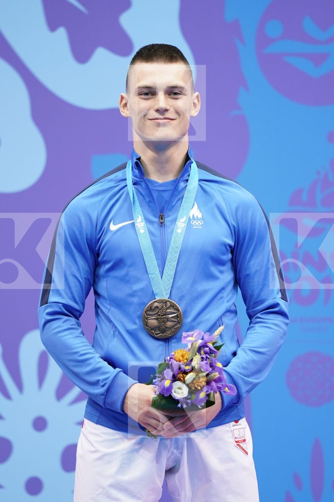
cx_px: 167
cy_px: 251
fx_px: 8349
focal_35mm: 600
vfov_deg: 3.4
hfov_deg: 2.3
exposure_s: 1/500
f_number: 2.8
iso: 1000
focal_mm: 400
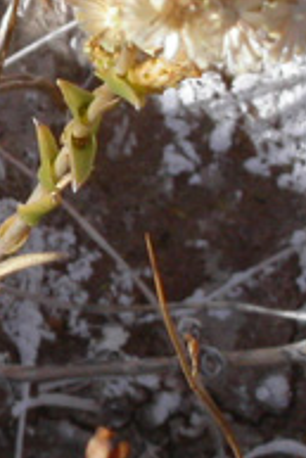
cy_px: 122
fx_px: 5472
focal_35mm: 430
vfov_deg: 4.8
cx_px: -259
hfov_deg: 3.2
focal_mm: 23.4
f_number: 8
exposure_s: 1/350
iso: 100
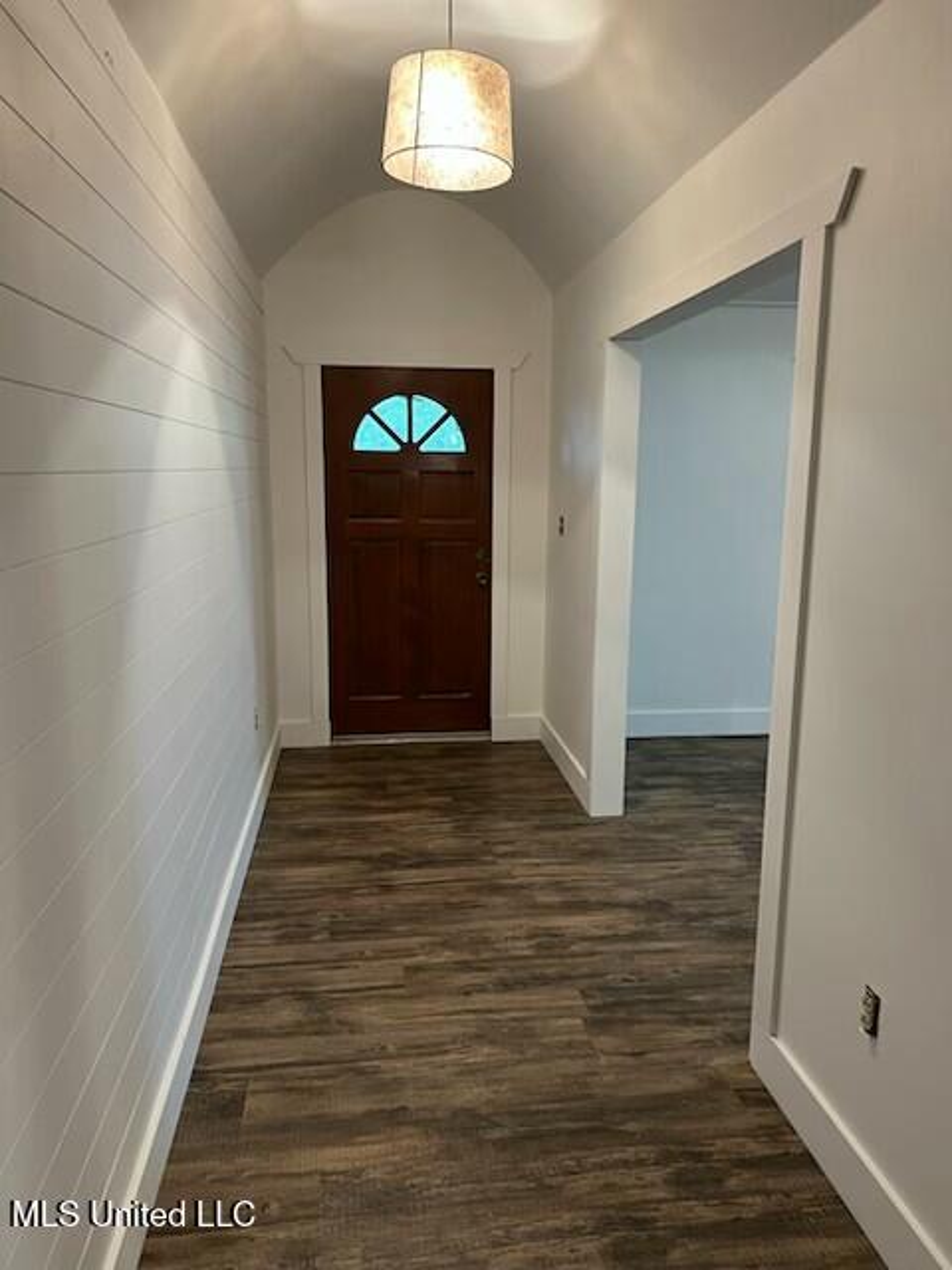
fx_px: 953
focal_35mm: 26
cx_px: 476
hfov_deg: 53.1
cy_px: 635
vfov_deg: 67.3
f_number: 1.5
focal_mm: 5.7
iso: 250
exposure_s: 1/60
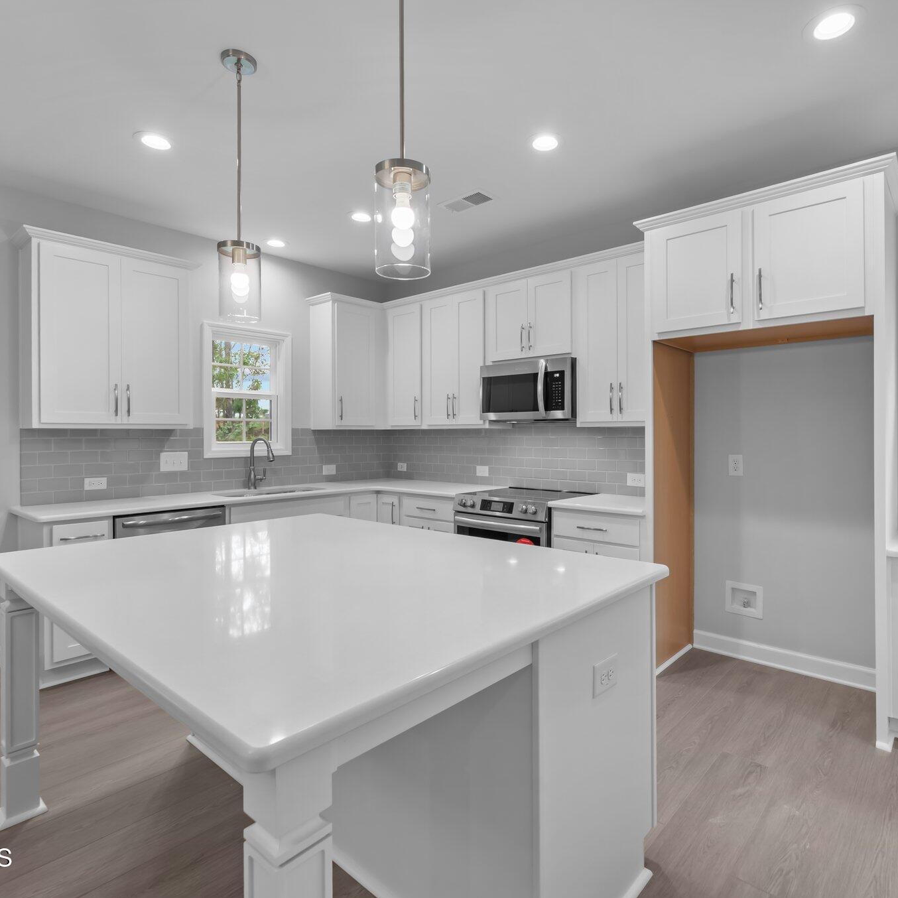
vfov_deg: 80.7
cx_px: 498
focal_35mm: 18
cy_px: 447
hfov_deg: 80.4
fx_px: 528
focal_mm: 14
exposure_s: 1/4
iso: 500
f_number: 8
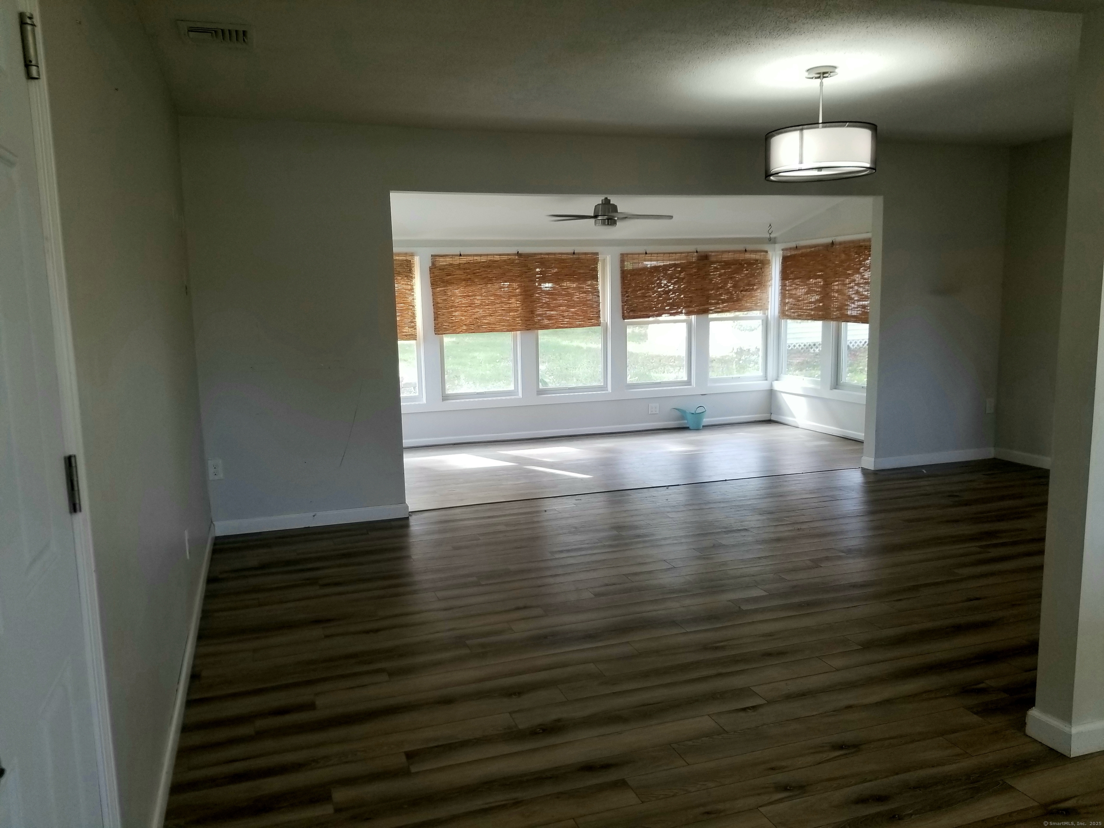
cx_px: 552
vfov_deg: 53.1
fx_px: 829
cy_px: 414
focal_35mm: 26
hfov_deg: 67.3
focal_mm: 4.25
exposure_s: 1/60
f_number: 1.7
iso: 80
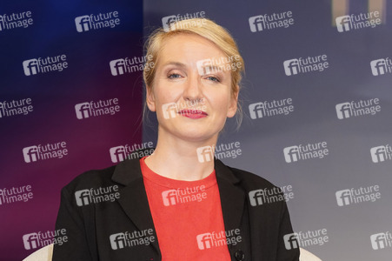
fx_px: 435
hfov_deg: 48.5
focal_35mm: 40
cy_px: 130
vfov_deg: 33.4
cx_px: 196
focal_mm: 40
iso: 2000
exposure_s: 1/160
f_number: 5.6
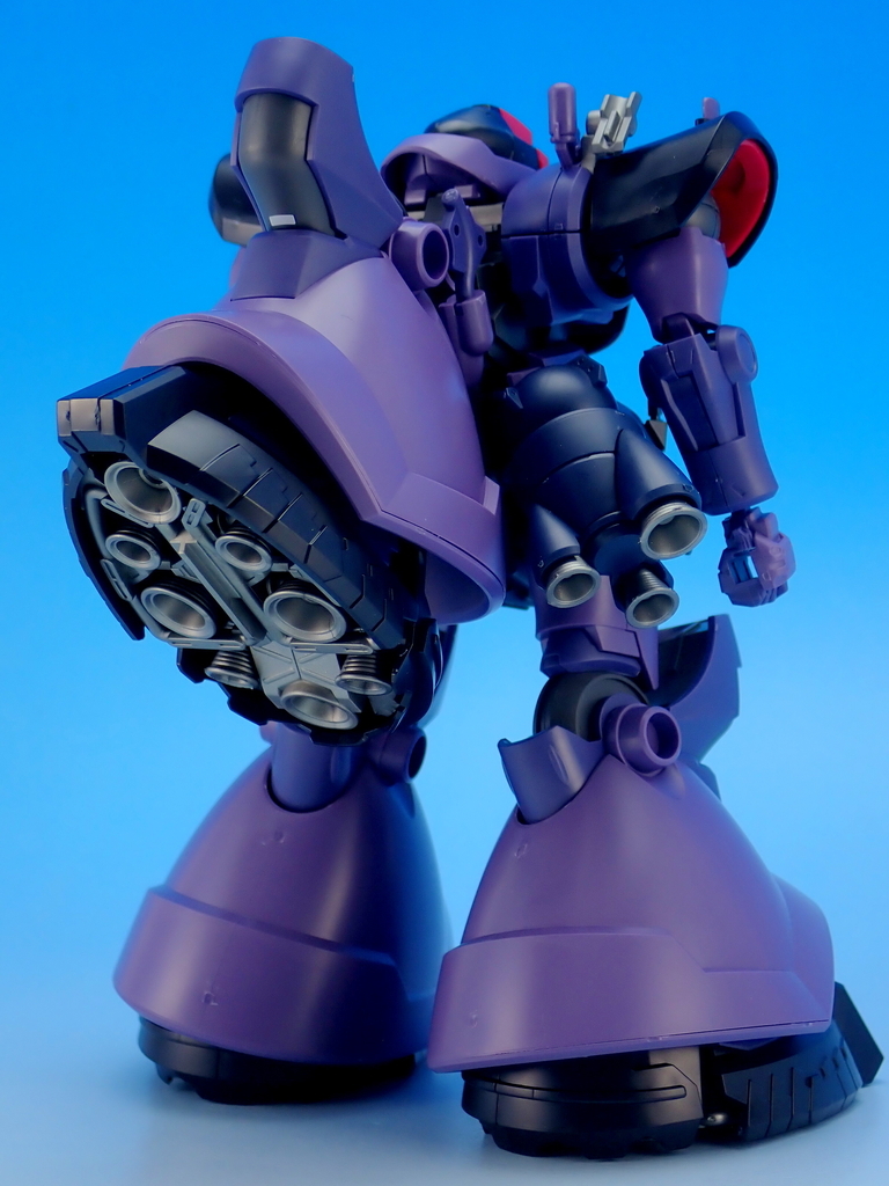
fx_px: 2808
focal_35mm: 82
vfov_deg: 23.8
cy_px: 593
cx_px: 444
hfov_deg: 18.0
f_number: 4.3
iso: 100
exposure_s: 1/10
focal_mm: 14.62
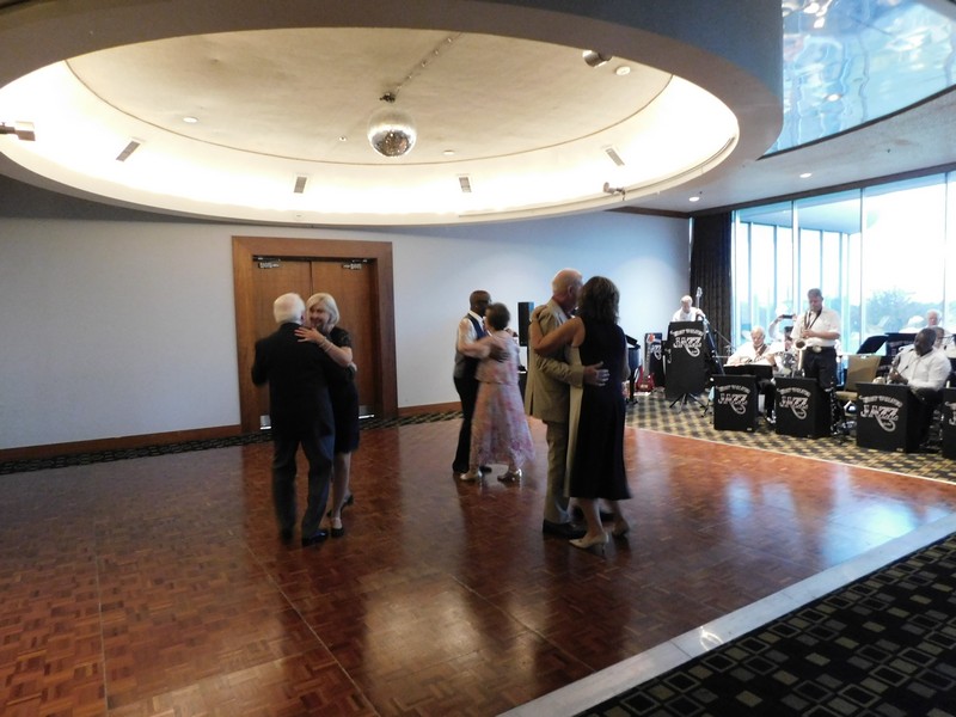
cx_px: 478
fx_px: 635
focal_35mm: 23
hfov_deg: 73.9
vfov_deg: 58.9
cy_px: 358
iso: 640
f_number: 3
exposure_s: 1/8
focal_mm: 4
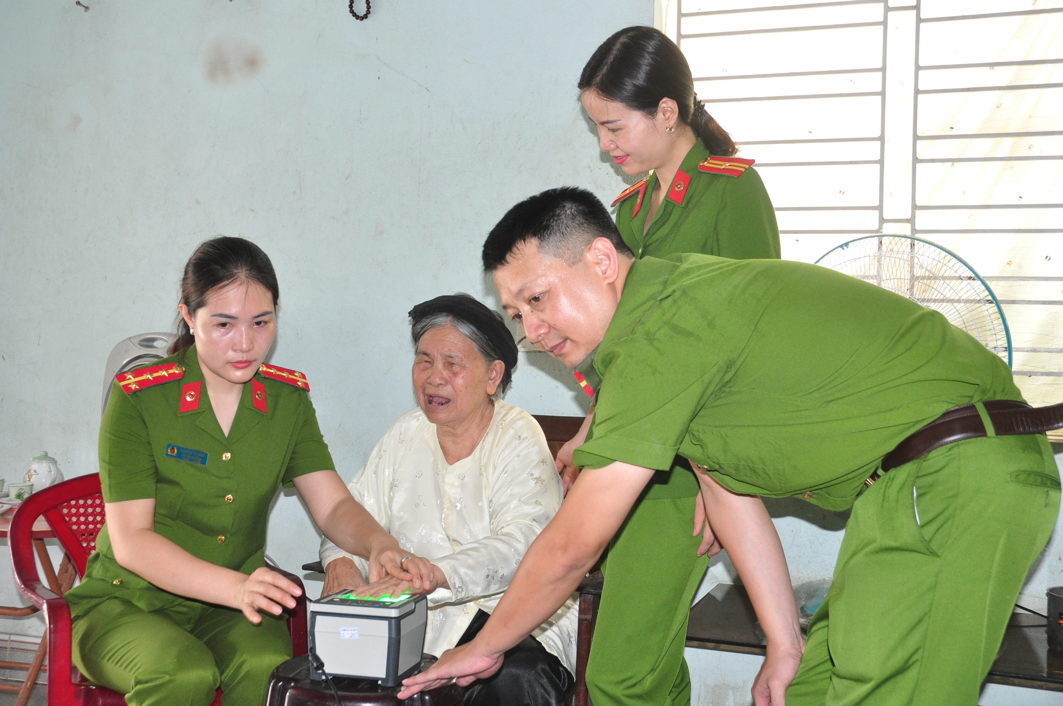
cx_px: 532
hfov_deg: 45.0
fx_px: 1283
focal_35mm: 44
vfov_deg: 30.8
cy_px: 353
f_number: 5
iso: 800
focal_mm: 29
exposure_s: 1/60
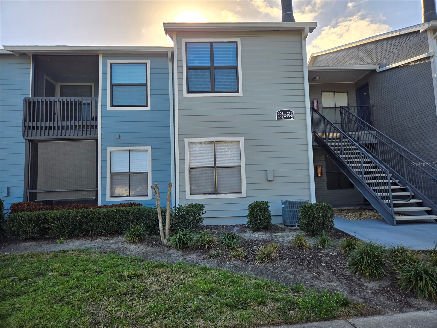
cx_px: 218
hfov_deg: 73.9
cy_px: 164
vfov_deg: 58.9
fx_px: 290
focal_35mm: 23
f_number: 1.8
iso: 25
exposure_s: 1/1245
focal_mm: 5.4
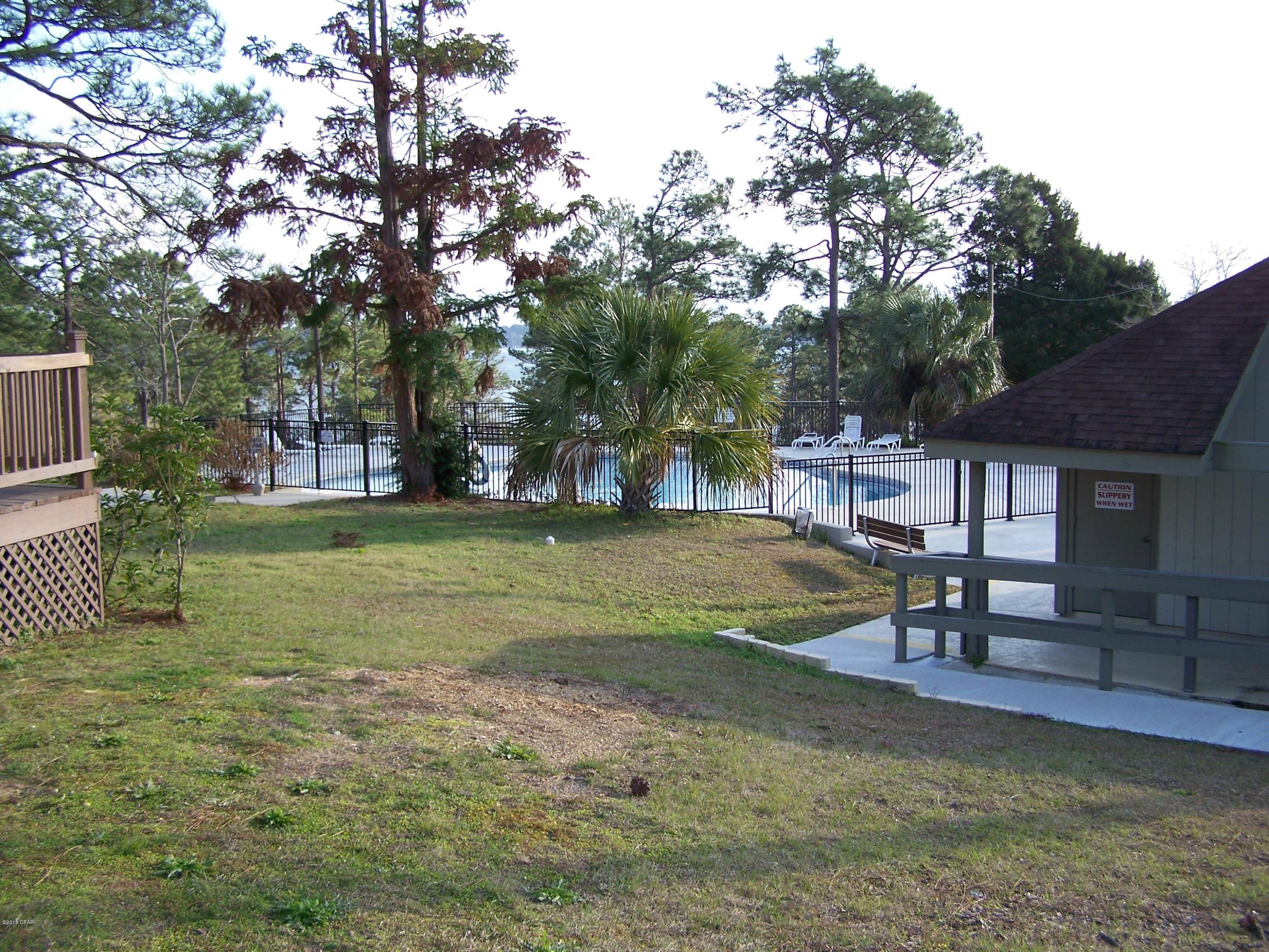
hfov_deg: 49.0
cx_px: 634
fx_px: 1393
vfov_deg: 37.7
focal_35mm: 38
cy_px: 476
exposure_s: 1/200
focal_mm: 6.3
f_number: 2.8
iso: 64
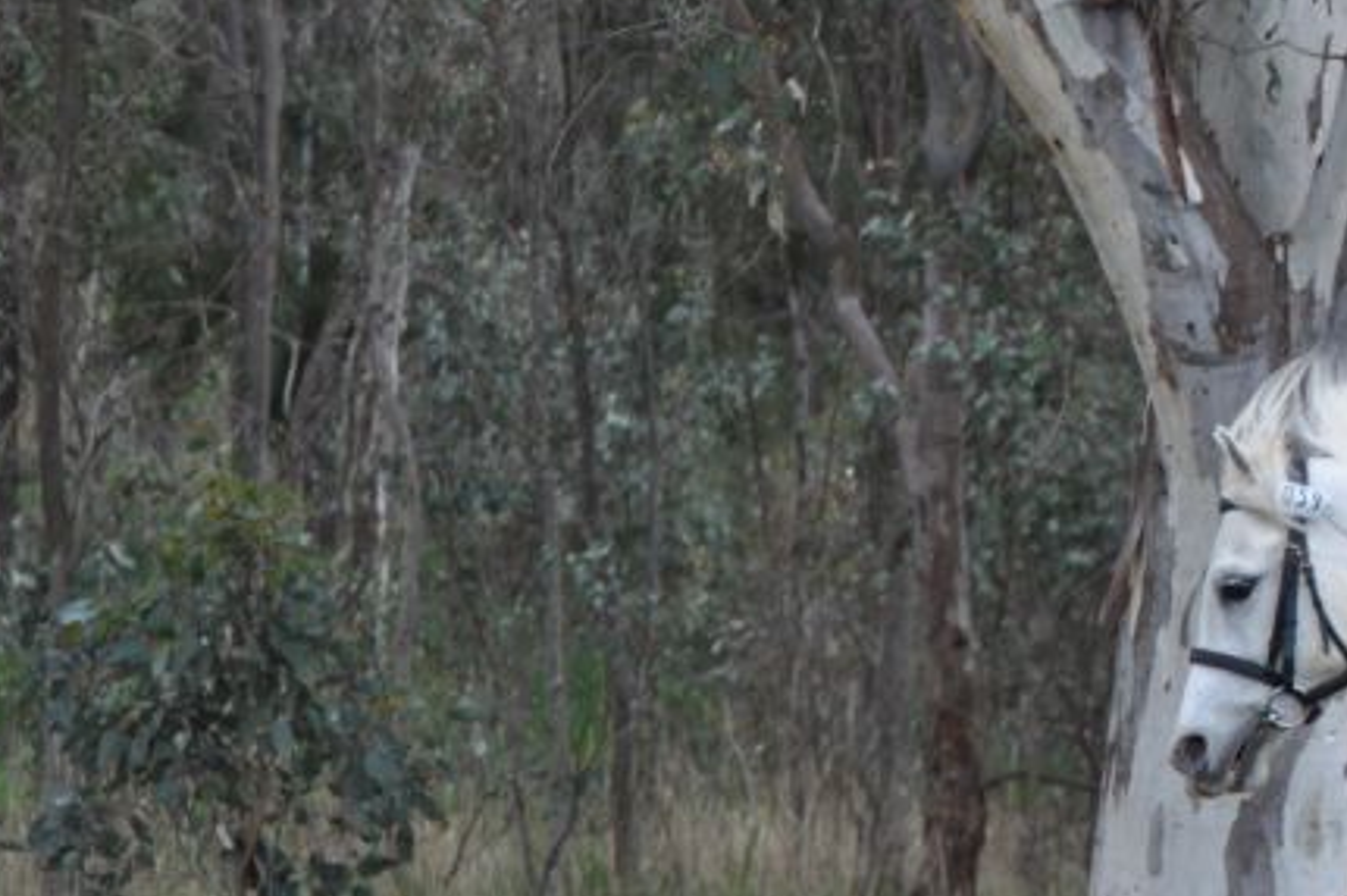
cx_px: 1735
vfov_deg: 3.8
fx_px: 13459
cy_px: 565
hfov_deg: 5.7
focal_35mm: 360
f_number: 5.6
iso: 450
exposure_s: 1/1000
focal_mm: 86
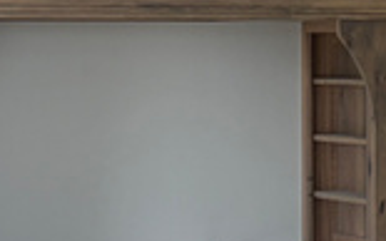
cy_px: 17
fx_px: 1915
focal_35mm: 182
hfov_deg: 11.4
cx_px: 349
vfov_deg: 7.2
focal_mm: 5.96
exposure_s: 1/121
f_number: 1.6
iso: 64
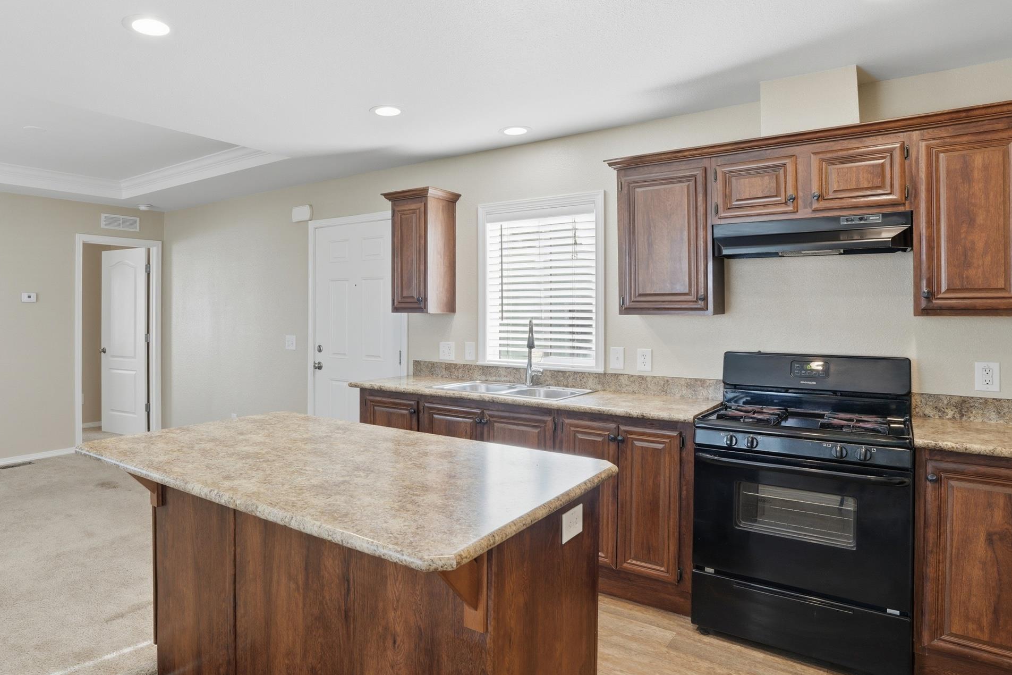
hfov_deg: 80.2
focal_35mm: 21
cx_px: 401
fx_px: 590
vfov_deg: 59.5
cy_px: 321
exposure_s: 1/160
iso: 250
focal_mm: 16
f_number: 9
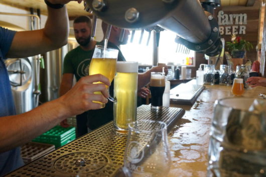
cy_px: 88
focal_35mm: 30
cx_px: 133
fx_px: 221
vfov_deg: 43.5
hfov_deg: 62.0
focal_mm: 20
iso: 3200
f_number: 4.5
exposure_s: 1/160
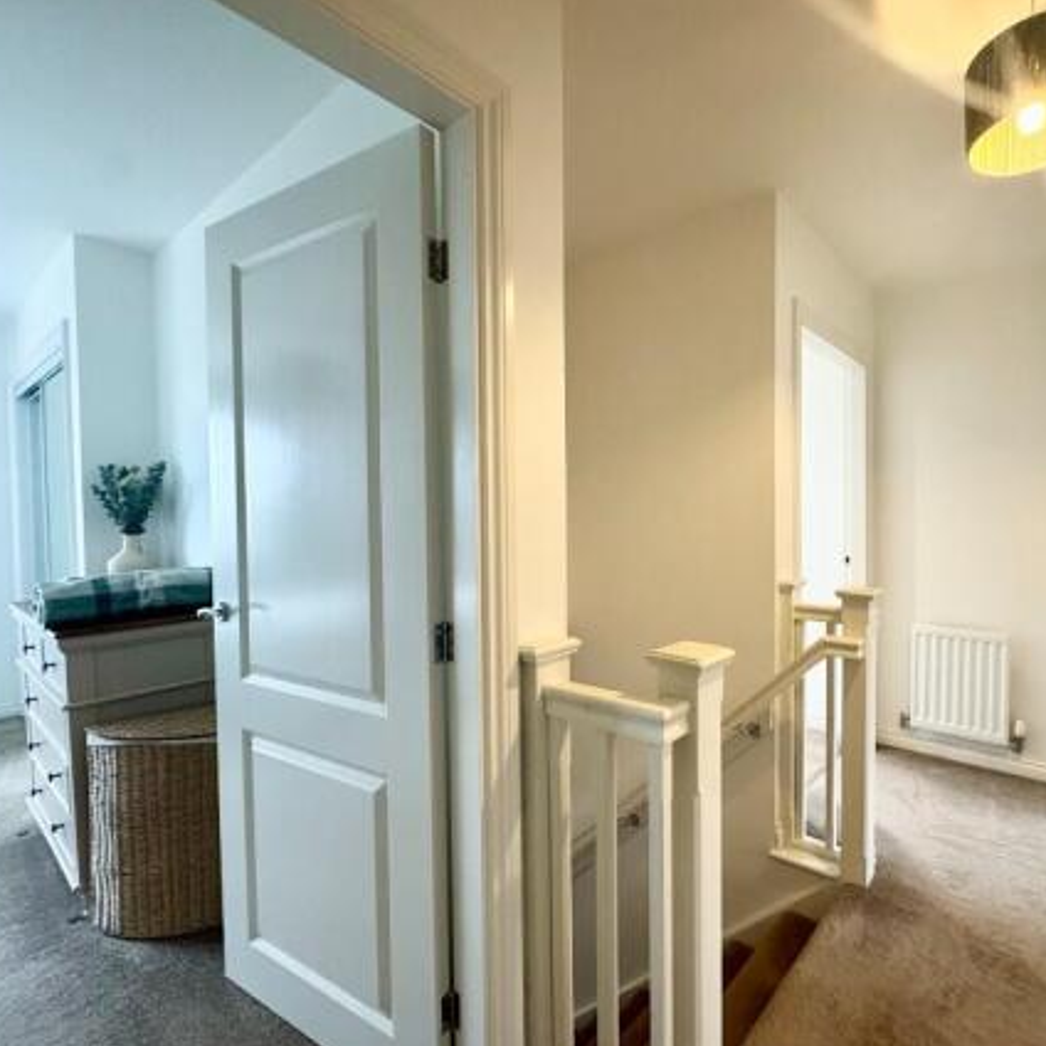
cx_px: 685
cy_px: 529
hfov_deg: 81.5
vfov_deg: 84.0
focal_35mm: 17
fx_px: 581
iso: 320
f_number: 2.2
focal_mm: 2.22
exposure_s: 1/50
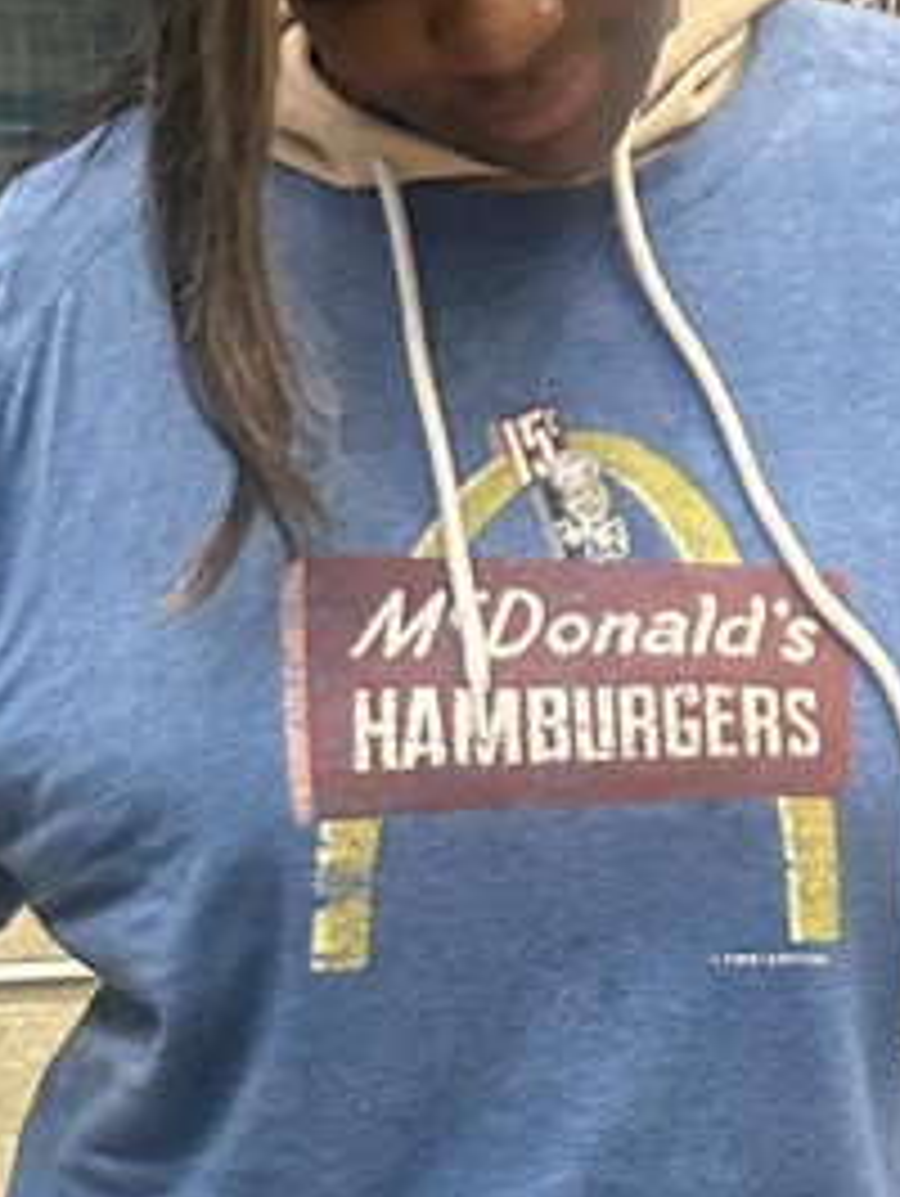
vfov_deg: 19.2
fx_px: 3461
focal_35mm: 100
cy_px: 1098
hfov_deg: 14.8
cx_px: 454
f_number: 1.5
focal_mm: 5.7
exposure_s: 1/60
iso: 250
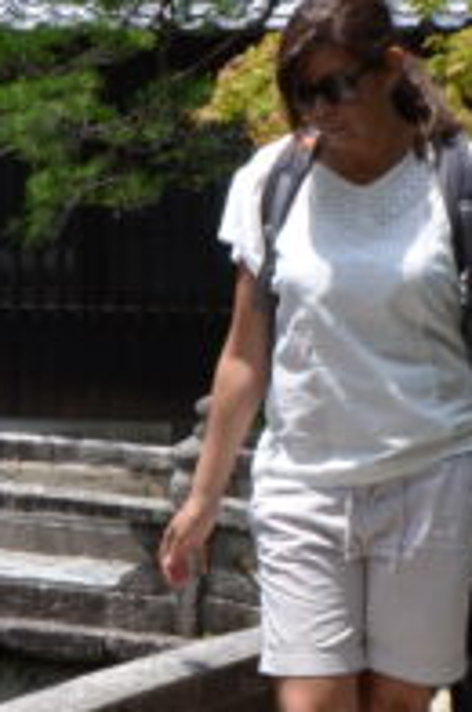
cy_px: 283
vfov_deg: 14.6
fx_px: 2783
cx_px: -254
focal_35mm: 141
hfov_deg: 9.4
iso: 140
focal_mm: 18
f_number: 8
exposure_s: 1/250
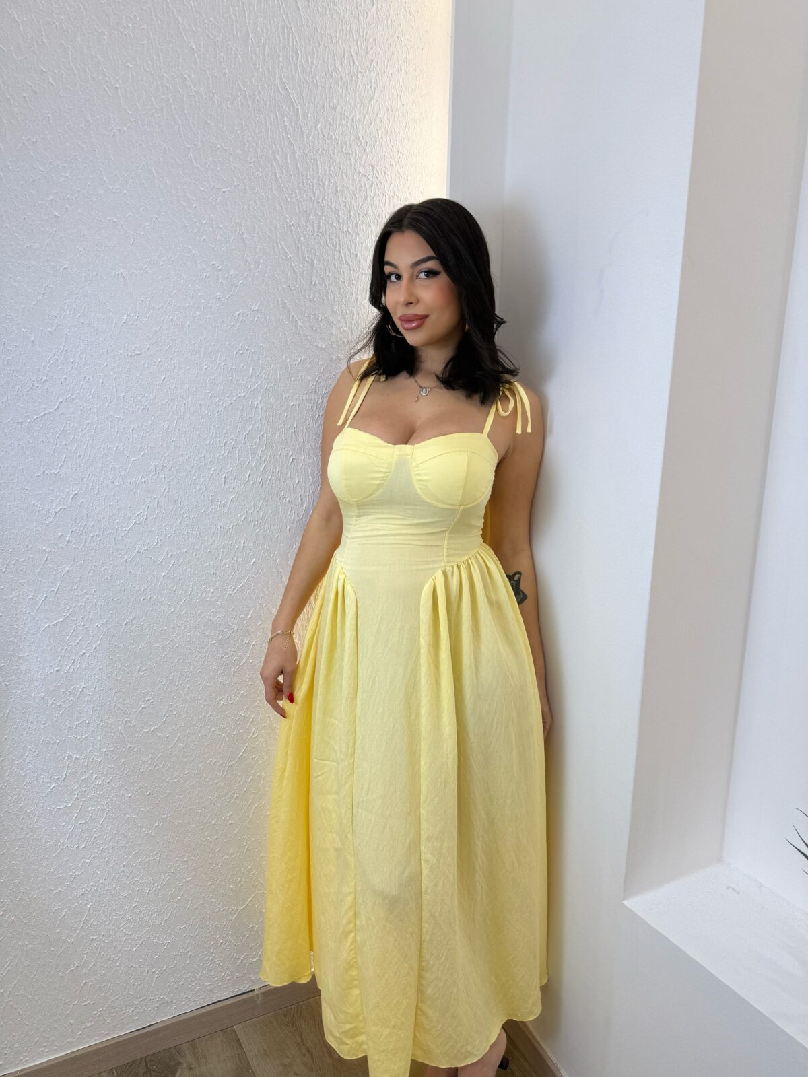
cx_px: 404
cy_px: 538
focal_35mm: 24
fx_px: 747
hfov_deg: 56.8
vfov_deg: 71.6
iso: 64
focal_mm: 6.76
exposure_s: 1/167
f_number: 1.78
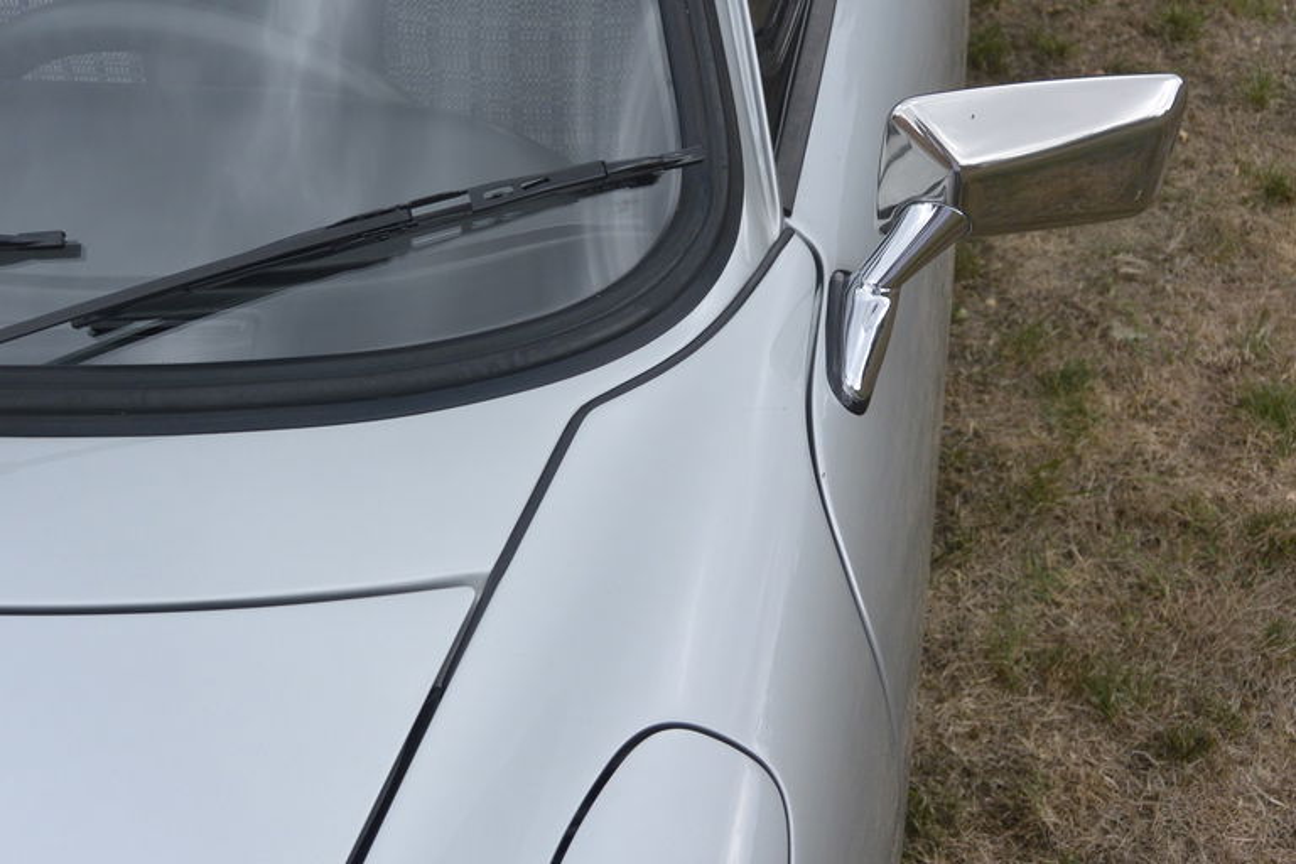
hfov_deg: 46.4
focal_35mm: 42
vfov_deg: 31.9
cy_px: 432
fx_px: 1512
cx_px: 648
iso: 200
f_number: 4.2
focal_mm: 15.7
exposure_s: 1/200
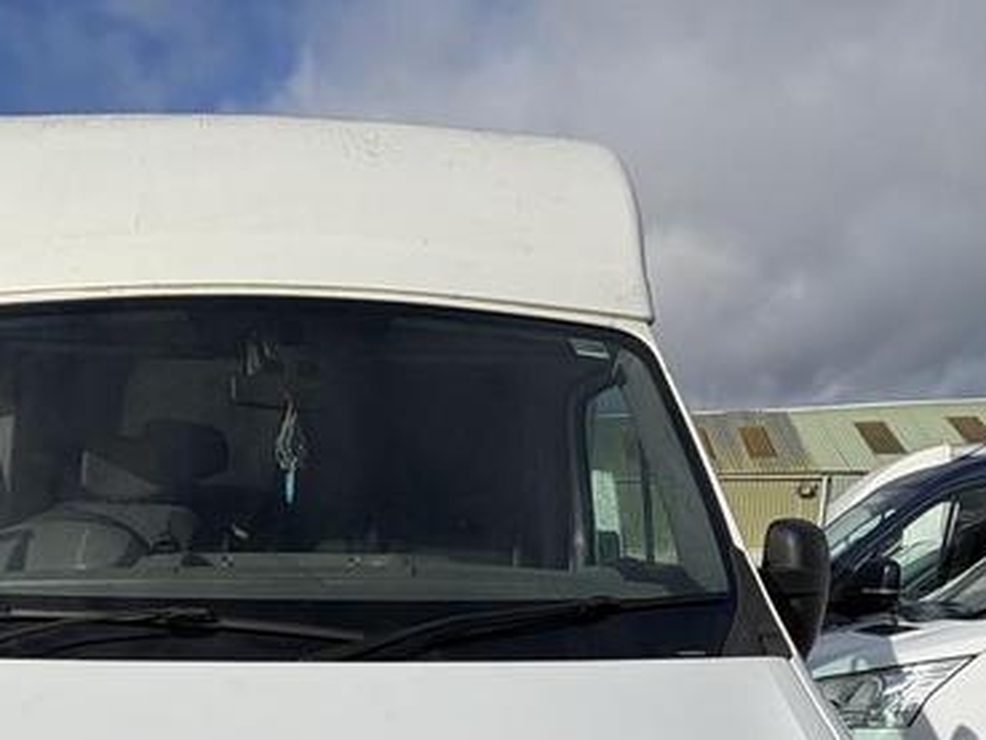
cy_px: 812
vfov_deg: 35.7
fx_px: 969
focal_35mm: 34
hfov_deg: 52.8
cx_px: 321
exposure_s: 1/5263
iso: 50
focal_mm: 2.22
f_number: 2.2
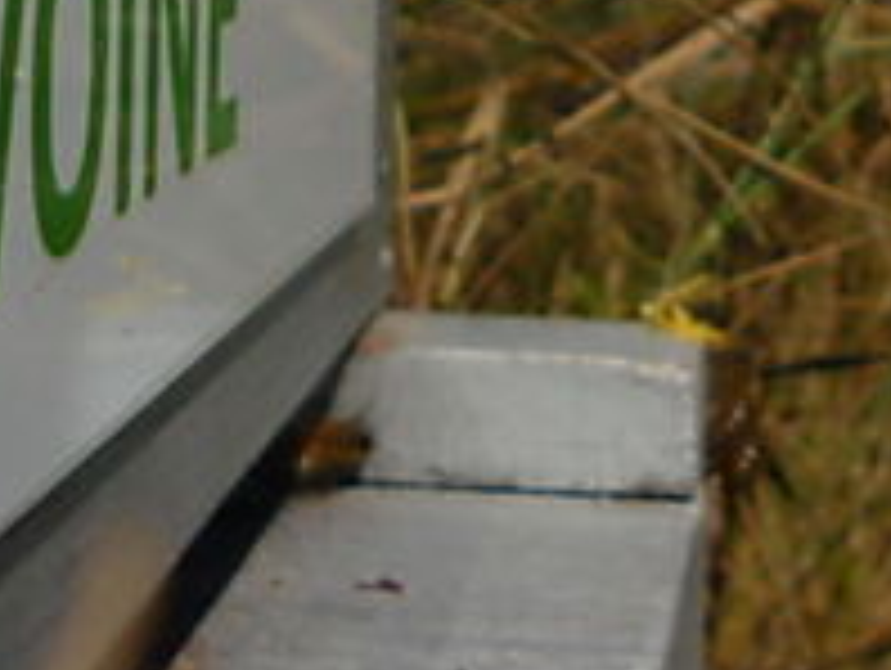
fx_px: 3428
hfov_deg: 14.8
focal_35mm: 133
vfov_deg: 10.5
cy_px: -517
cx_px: 410
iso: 80
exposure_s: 1/500
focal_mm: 5.5
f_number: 8
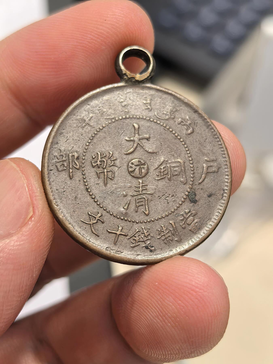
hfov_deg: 27.0
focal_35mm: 54
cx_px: 136
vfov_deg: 35.5
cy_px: 182
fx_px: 568
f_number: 2
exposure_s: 1/50
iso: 160
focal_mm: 6.98
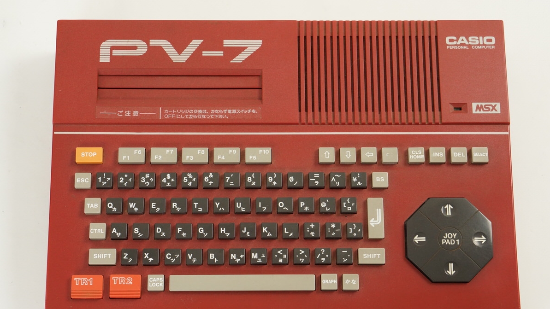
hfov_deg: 26.9
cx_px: 274
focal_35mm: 79
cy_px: 175
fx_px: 1152
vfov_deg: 15.3
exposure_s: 1/80
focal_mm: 50
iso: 1000
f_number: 6.3
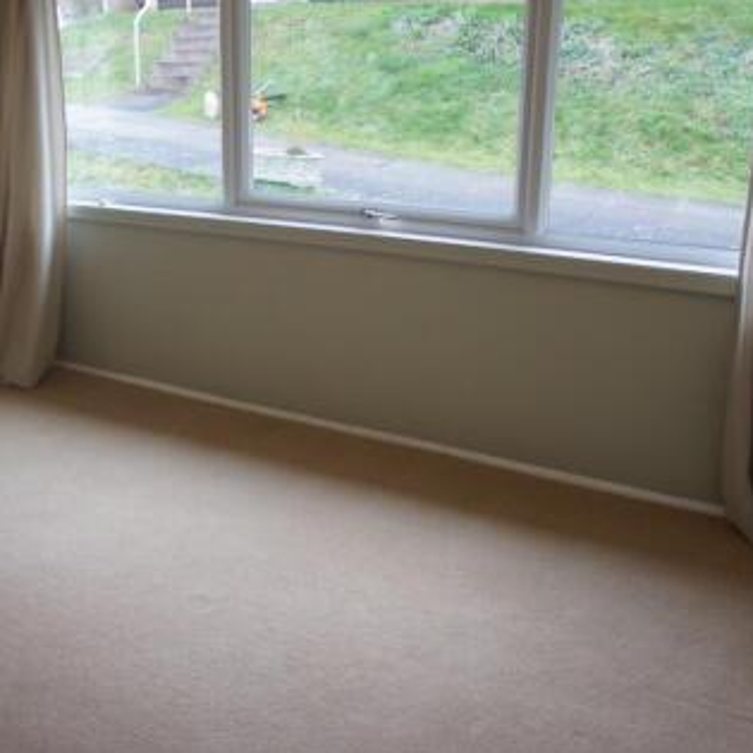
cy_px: 376
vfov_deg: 45.3
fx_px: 902
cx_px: 225
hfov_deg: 44.4
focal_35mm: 37
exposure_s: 1/30
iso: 200
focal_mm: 19
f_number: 4
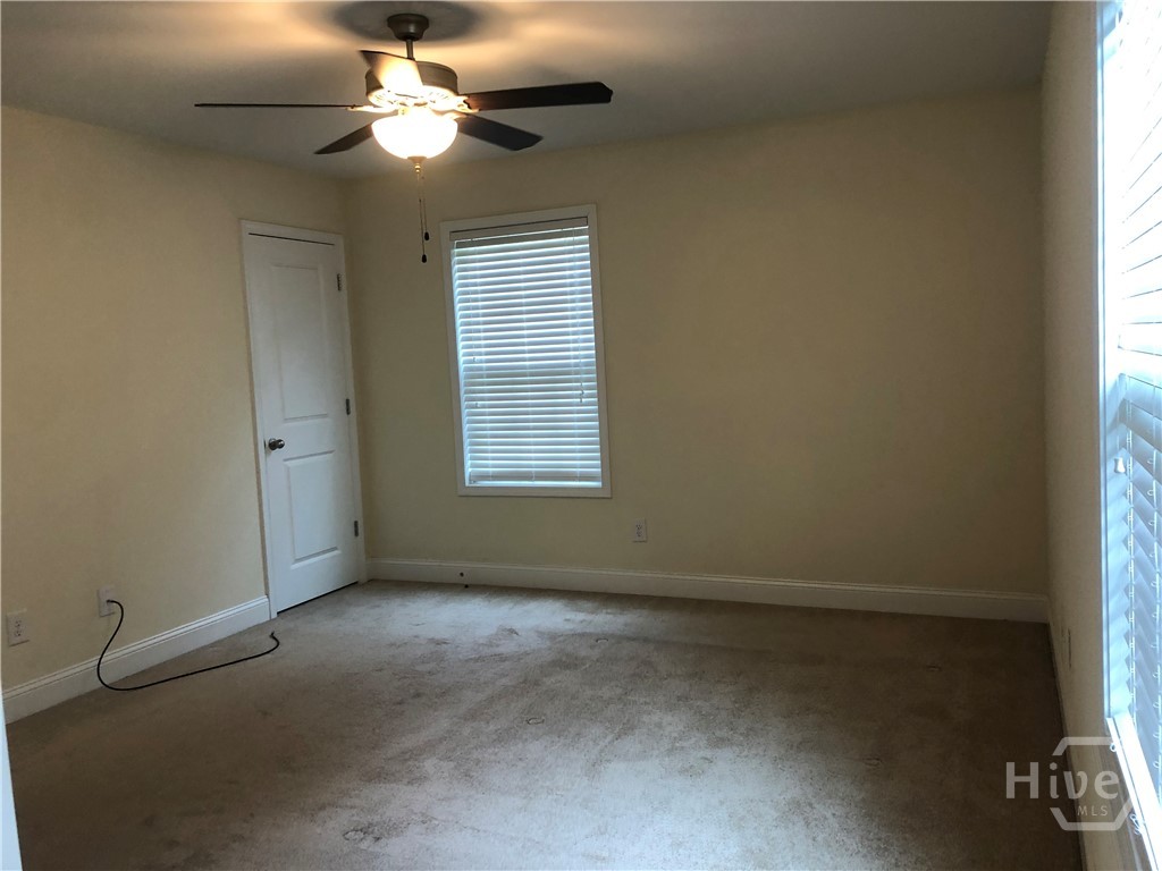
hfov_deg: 63.4
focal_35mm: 28
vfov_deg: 49.7
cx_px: 581
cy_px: 436
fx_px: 940
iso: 40
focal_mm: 4
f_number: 1.8
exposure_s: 1/17
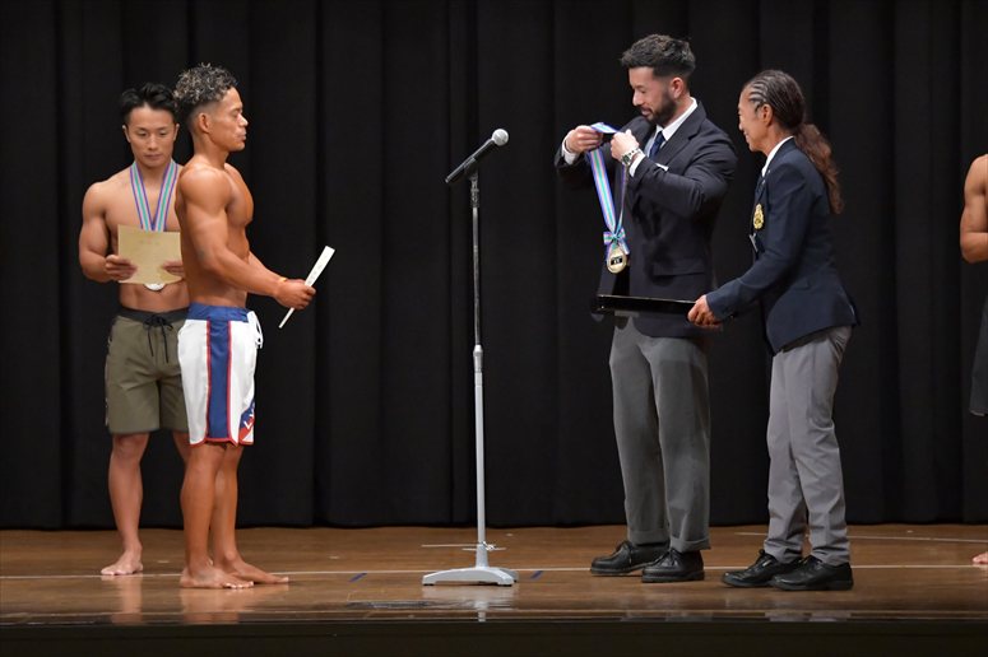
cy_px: 328
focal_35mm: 217
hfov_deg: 9.5
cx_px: 494
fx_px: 5953
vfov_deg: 6.3
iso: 6400
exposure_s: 1/400
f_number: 5.6
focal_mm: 145
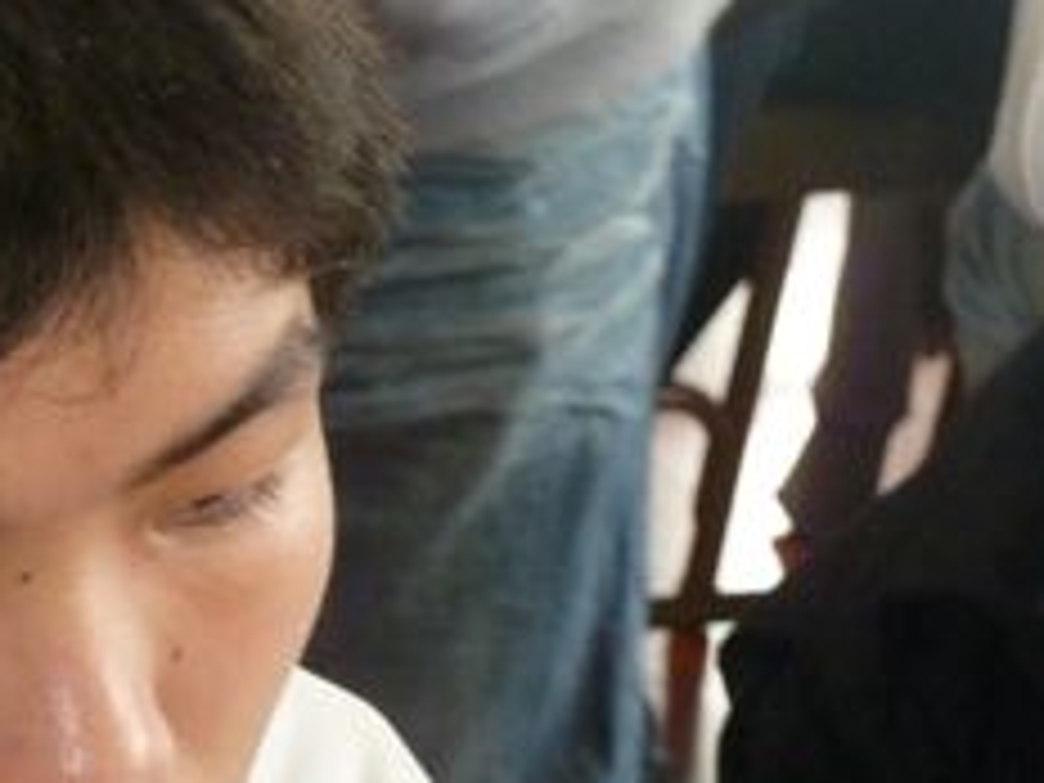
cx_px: -122
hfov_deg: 6.9
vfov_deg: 5.2
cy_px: 675
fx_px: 8656
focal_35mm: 287
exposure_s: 1/40
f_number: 4.3
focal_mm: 17
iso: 400
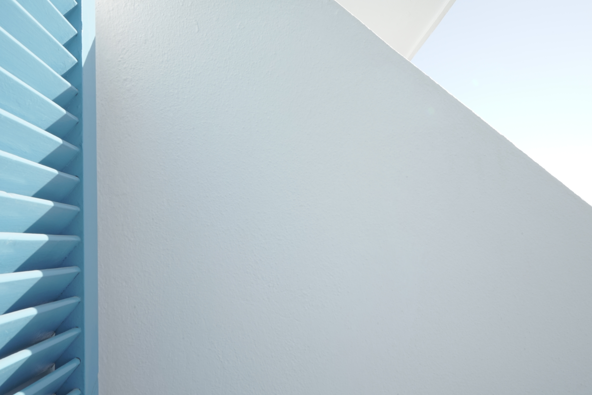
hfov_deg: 51.9
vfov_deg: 35.9
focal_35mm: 37
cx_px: 296
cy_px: 198
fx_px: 608
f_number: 22
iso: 400
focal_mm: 37
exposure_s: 1/50
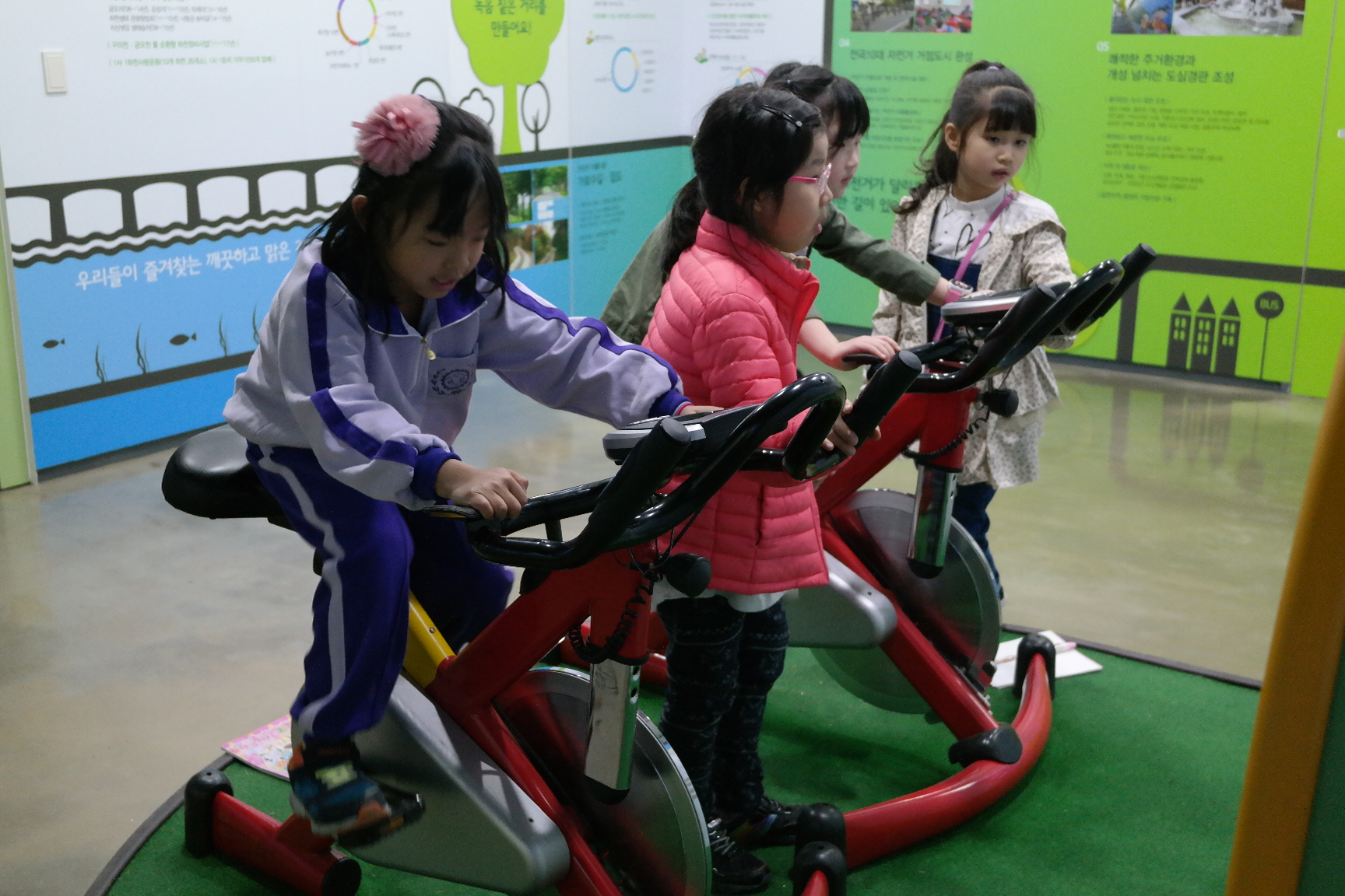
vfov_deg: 31.2
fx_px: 1606
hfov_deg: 45.4
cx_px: 672
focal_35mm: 43
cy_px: 448
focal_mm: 28
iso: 1600
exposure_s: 1/50
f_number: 4
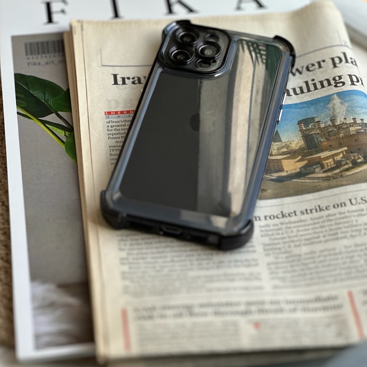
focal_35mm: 91
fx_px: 1092
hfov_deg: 19.1
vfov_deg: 19.1
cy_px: 162
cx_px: 183
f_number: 2.8
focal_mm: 9
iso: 25
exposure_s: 1/176
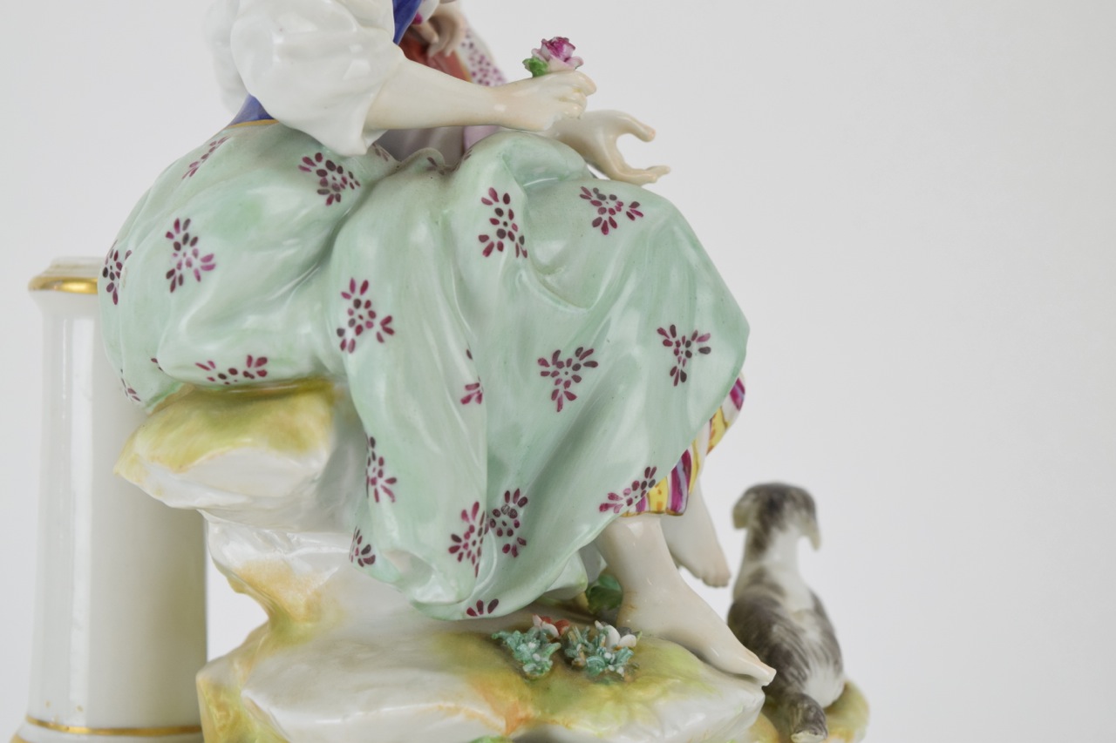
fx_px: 2557
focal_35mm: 82
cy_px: 372
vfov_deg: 16.5
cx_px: 558
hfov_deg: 24.6
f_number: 7.1
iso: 800
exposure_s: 1/125
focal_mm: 55
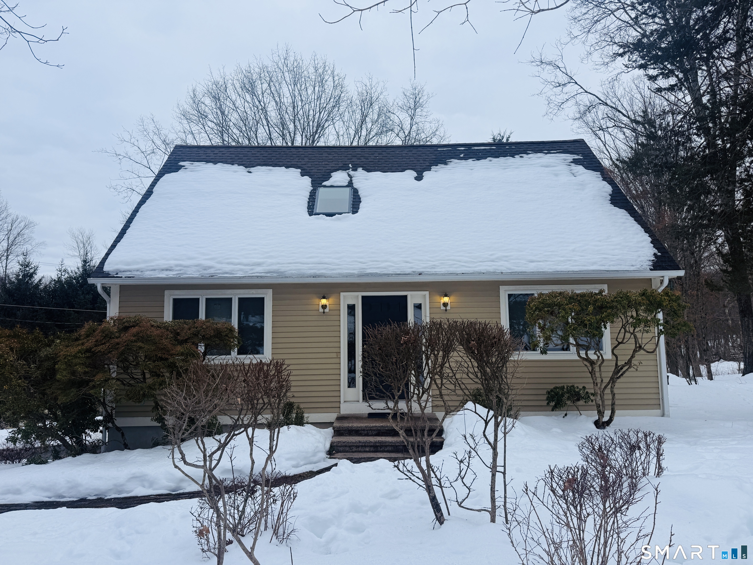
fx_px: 522
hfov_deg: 71.6
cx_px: 376
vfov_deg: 56.8
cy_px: 282
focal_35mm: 24
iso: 80
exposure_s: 1/1075
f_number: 1.78
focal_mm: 6.76
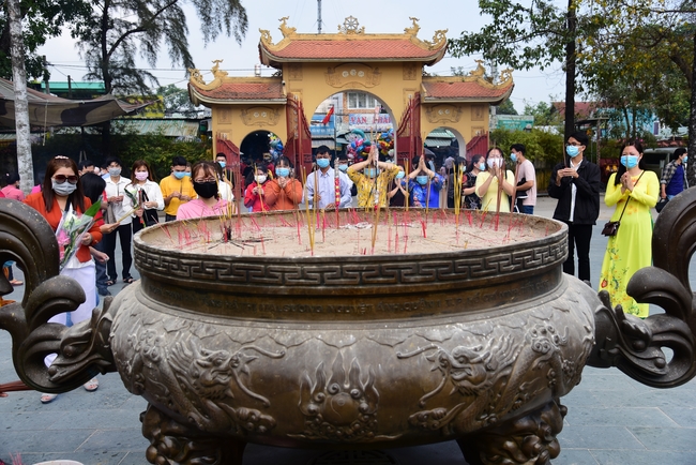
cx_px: 348
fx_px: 658
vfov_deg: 38.9
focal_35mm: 34
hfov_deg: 55.8
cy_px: 232
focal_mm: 34
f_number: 5
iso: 100
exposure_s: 1/320
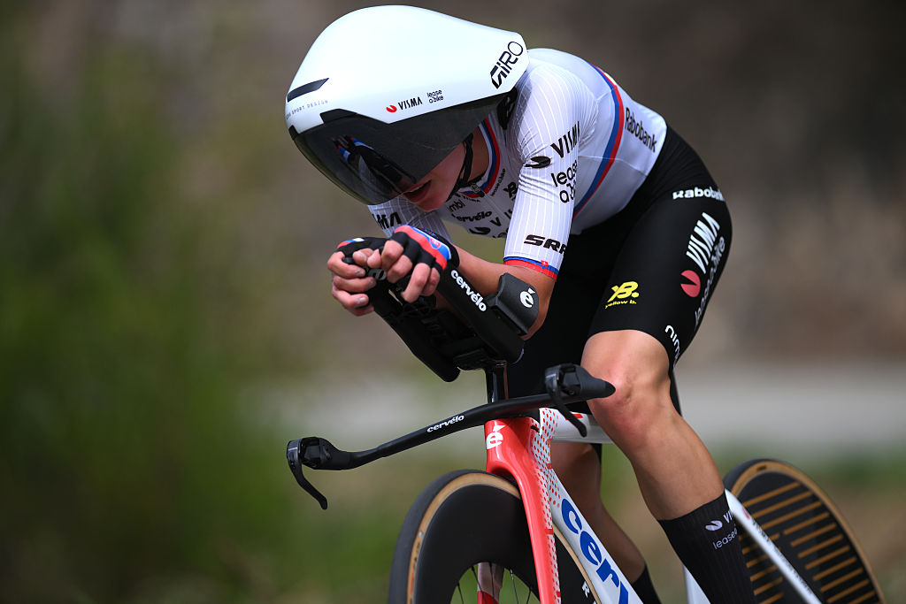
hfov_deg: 6.9
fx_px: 7551
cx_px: 453
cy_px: 302
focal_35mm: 300
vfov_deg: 4.6
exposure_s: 1/3200
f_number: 3.2
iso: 200
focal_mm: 300
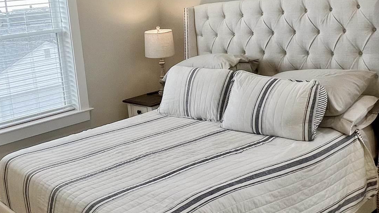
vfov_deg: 29.3
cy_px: 57
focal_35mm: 40
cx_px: 119
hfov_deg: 49.4
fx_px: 402
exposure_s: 1/120
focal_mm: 1.57
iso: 64
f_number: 1.8
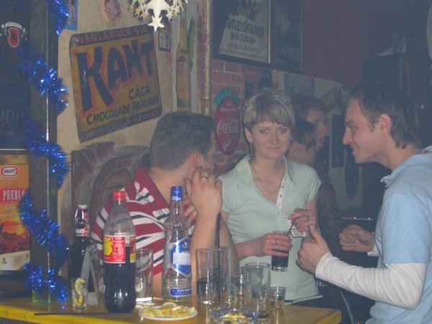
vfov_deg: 21.6
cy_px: 162
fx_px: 849
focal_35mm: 68
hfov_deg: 28.6
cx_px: 216
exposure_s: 1/60
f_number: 4
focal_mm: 14.2
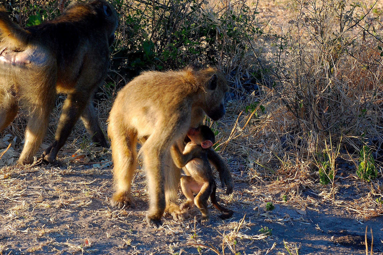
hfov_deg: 11.2
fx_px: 1945
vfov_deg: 7.5
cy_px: 128
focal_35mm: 183
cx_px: 192
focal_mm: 122
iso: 400
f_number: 9
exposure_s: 1/160
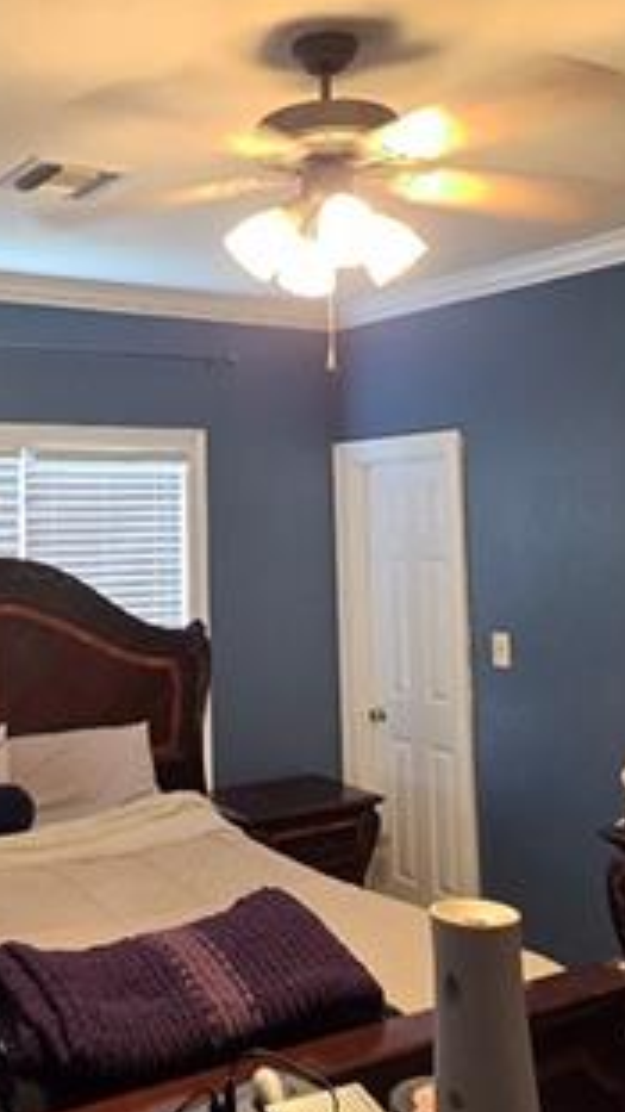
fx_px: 1031
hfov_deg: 33.0
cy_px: 447
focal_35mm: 35
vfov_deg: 56.2
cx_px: 154
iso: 400
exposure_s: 1/60
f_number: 2.2
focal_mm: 2.2
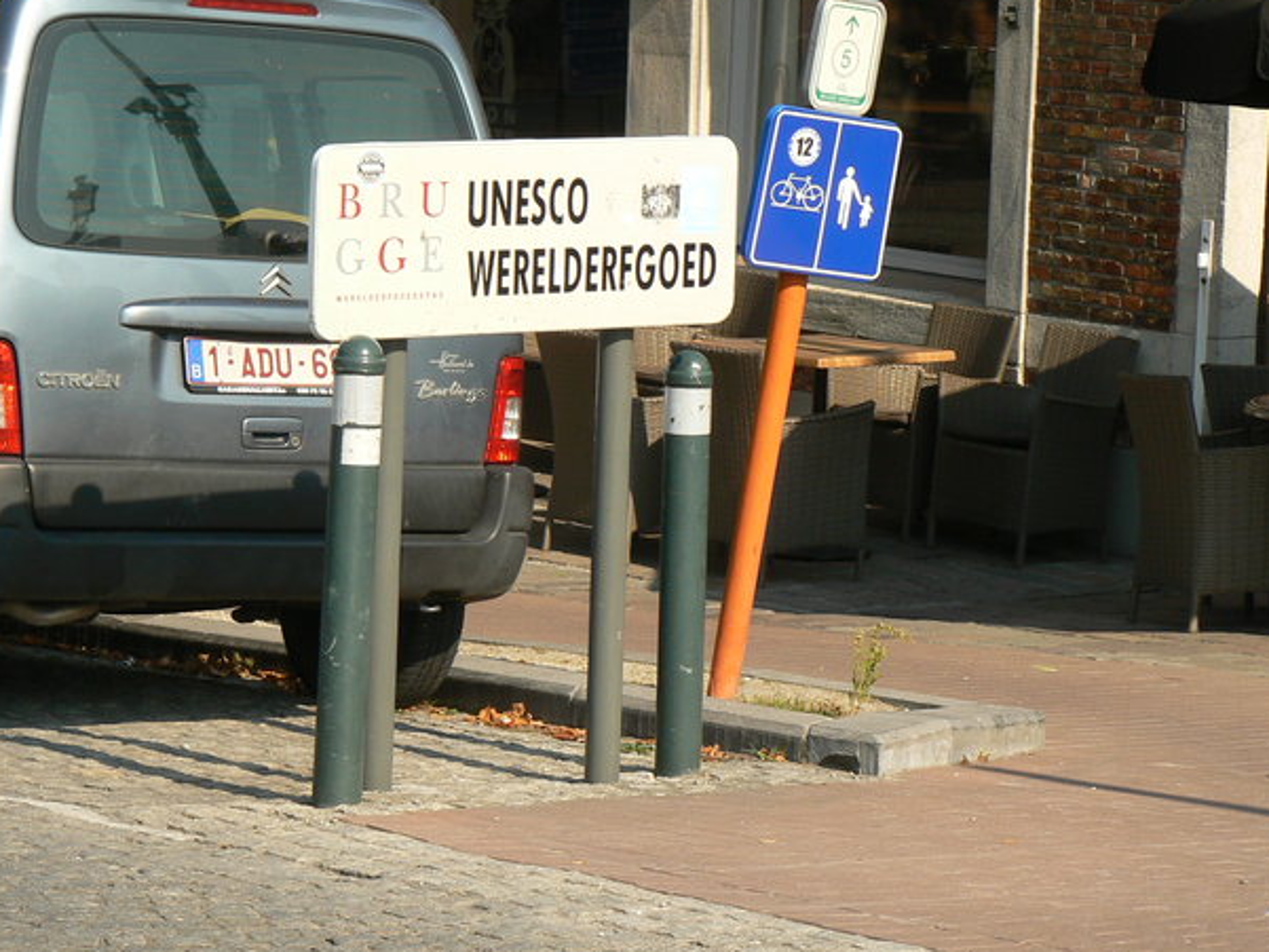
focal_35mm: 165
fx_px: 6050
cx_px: 555
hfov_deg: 12.0
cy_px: 382
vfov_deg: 9.0
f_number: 5.6
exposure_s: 1/500
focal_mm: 20.7
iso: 80
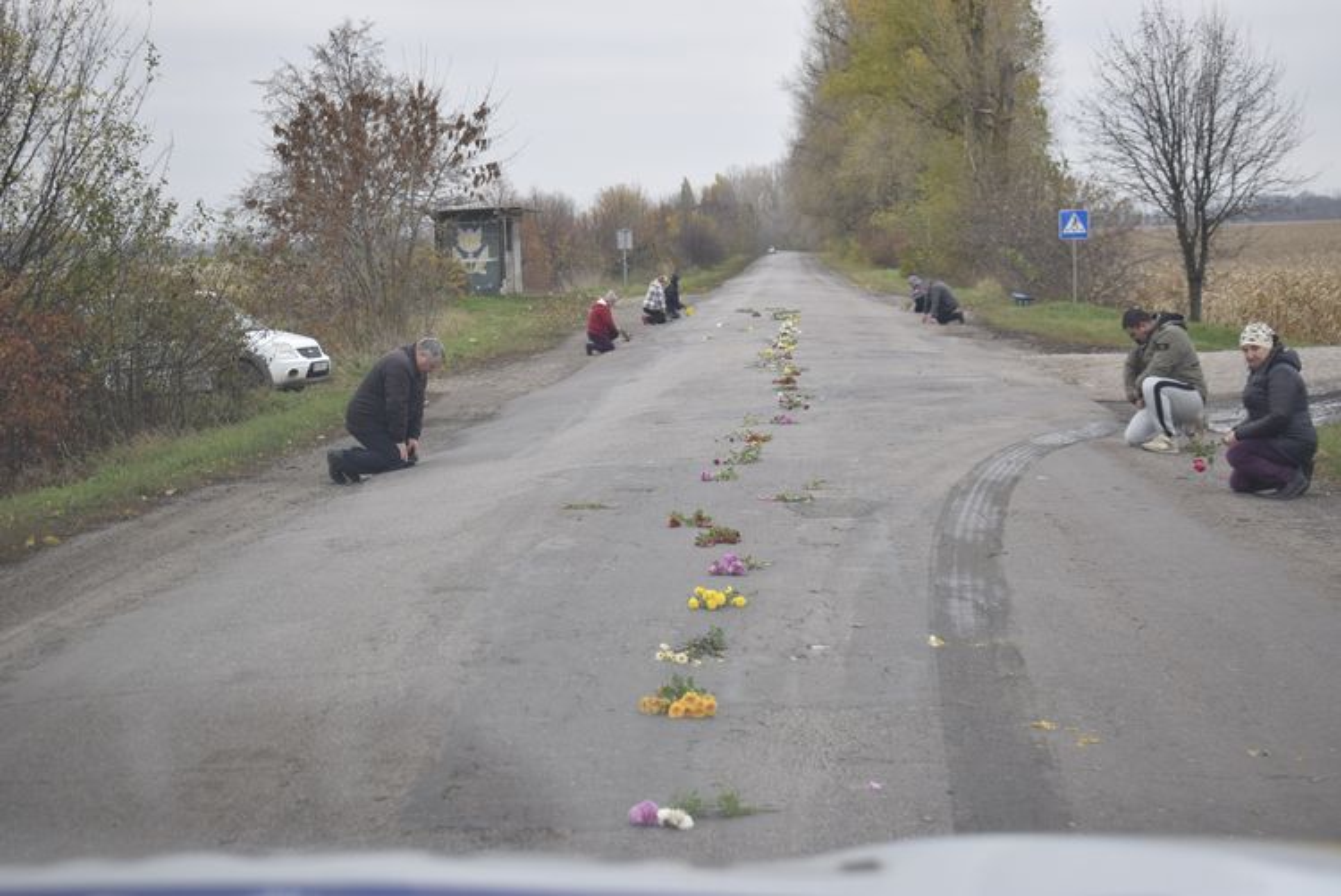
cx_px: 670
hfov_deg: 29.8
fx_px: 2516
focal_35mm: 68
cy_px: 448
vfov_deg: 20.2
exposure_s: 1/200
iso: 400
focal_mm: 45
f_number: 5
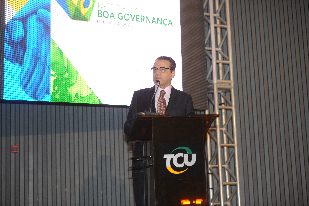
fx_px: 600
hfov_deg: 28.9
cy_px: 103
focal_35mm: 70
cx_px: 154
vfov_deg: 19.4
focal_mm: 70
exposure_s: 1/80
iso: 1250
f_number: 2.8
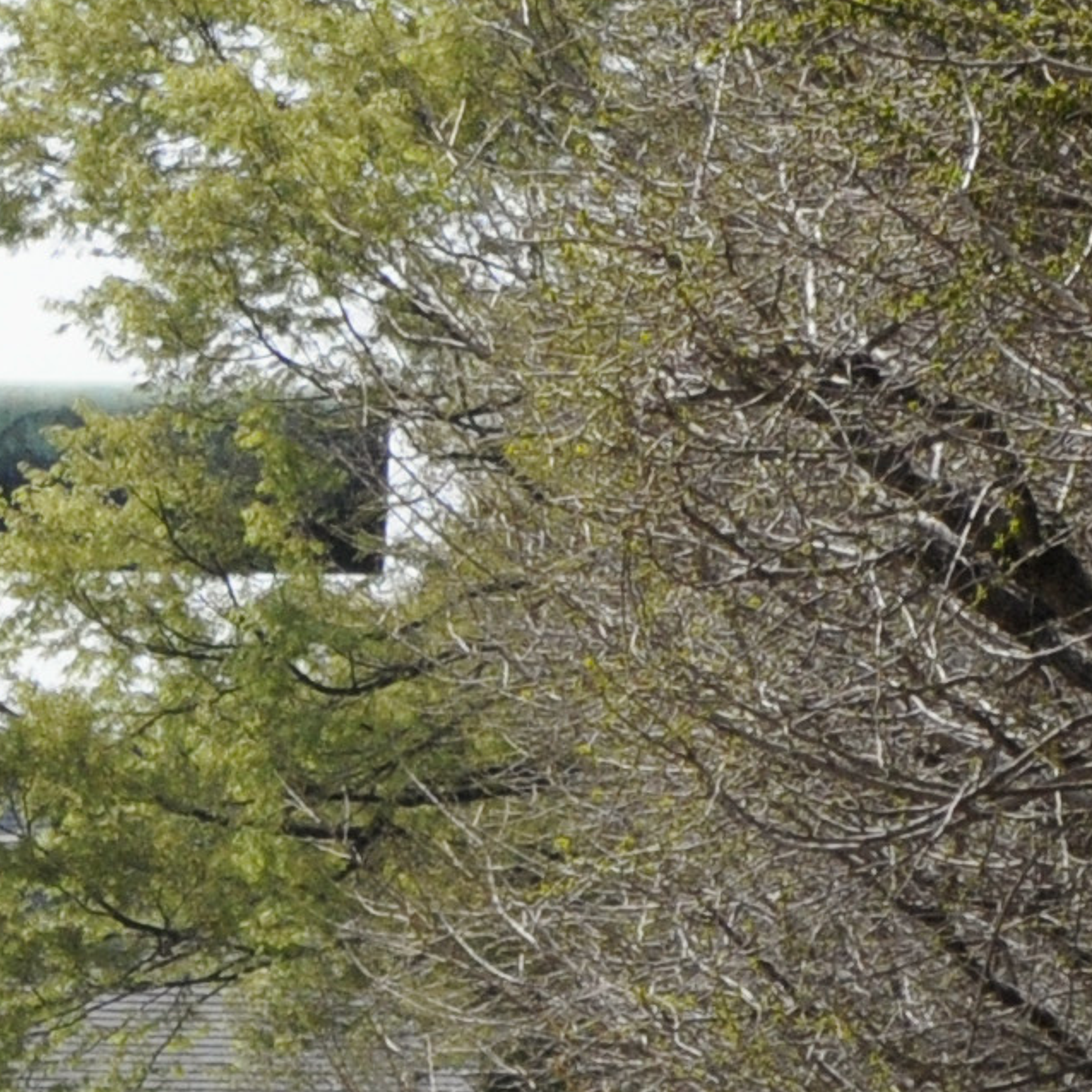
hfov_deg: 2.7
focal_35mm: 642
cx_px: -900
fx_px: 22908
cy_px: 878
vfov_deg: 2.7
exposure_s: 1/3200
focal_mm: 75
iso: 640
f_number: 5.3
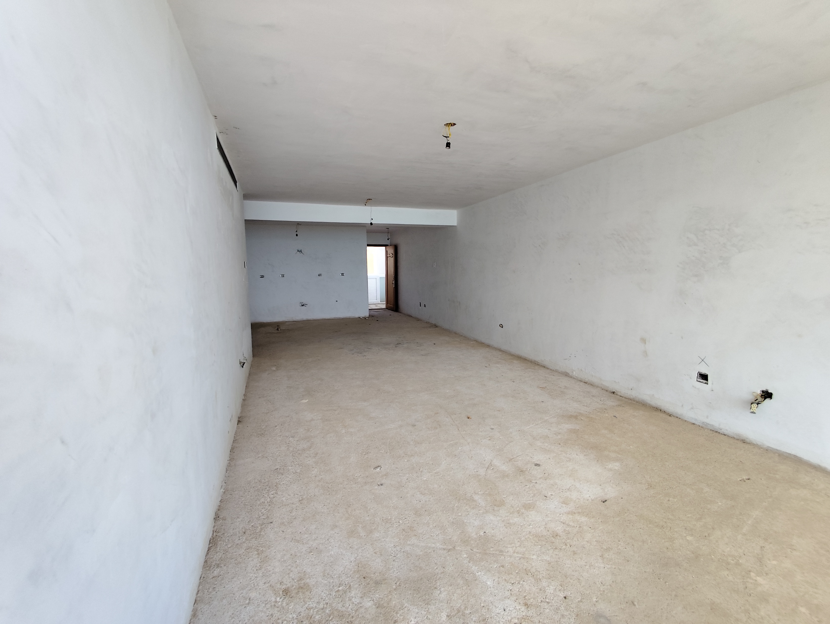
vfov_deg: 78.2
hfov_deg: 94.5
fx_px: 384
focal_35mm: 16
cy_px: 312
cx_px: 415
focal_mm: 1.65
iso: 50
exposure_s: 1/100
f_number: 2.2
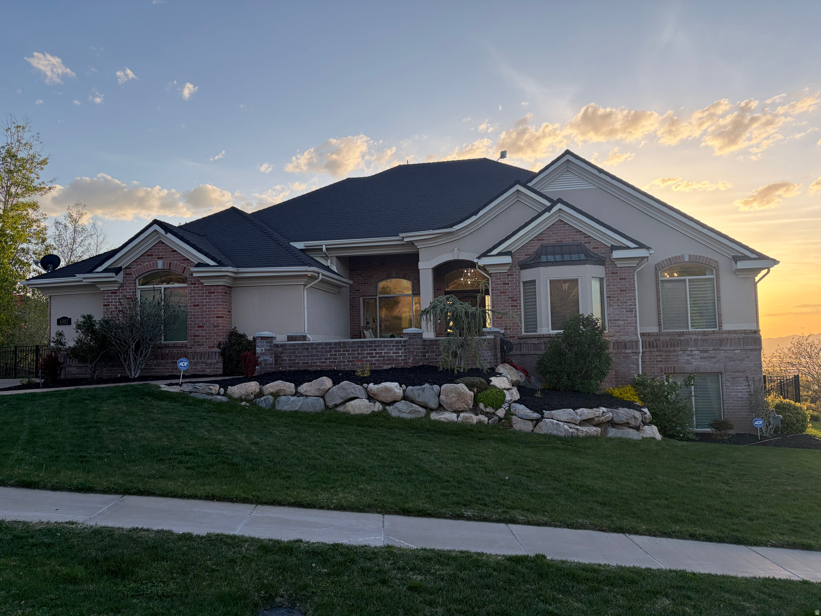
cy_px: 308
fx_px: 617
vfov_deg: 53.1
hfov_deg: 67.3
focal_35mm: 26
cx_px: 410
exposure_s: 1/973
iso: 64
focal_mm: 5.96
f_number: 1.6
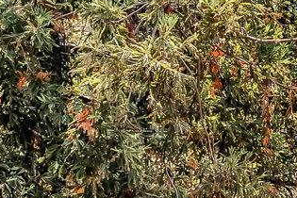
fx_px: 965
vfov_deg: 11.6
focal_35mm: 117
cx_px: 419
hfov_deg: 16.3
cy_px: -8
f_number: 8
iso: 100
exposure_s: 1/200
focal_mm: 24
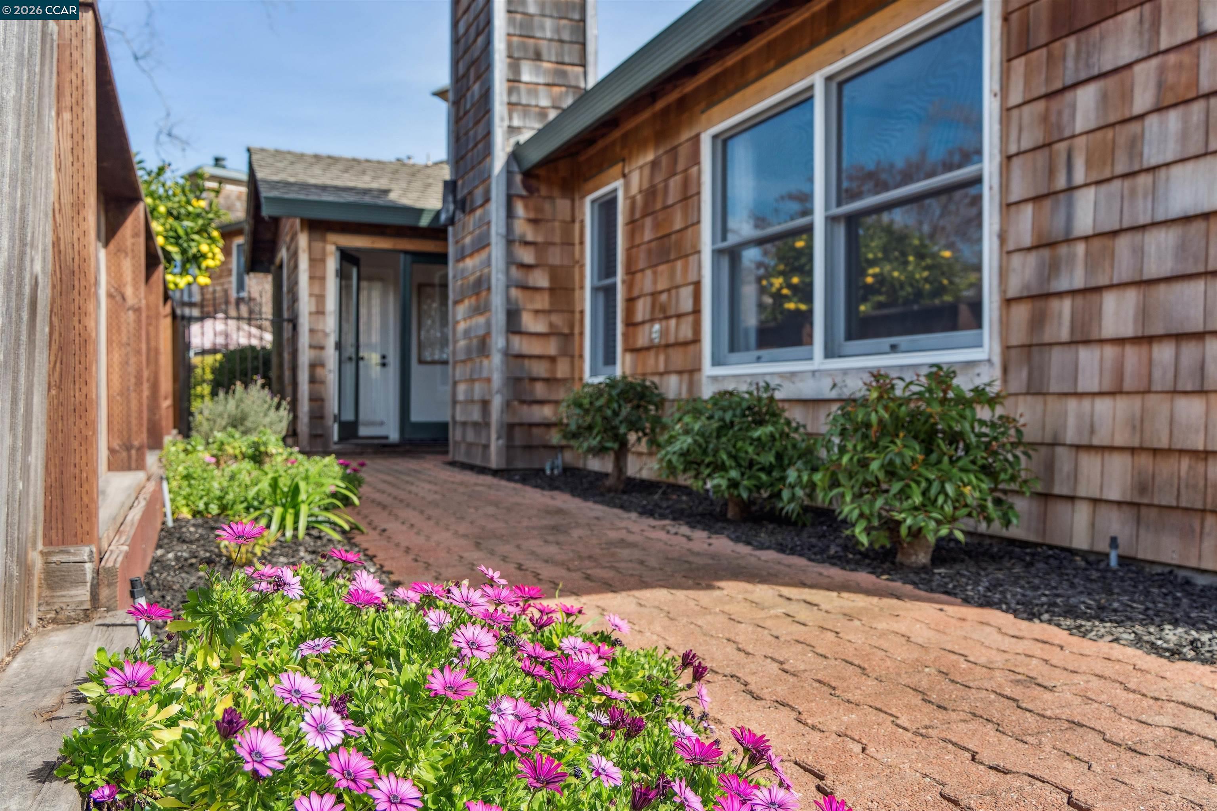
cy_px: 406
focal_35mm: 30
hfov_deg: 61.9
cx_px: 608
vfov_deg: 43.6
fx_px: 1014
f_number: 5
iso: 250
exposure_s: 1/640
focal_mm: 30
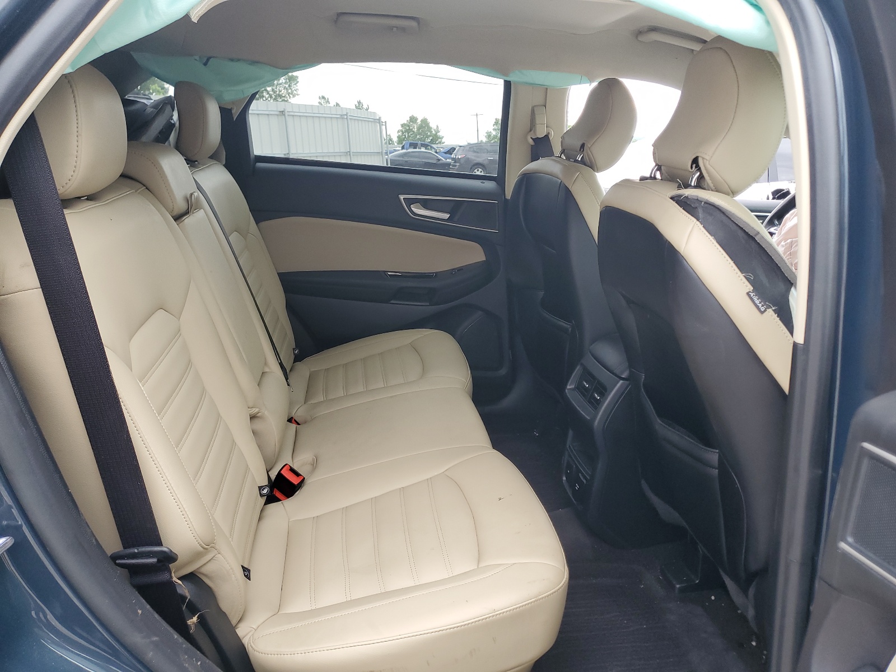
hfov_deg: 67.3
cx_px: 448
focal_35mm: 26
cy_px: 336
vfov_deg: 53.1
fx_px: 673
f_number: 1.5
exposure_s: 1/120
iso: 63
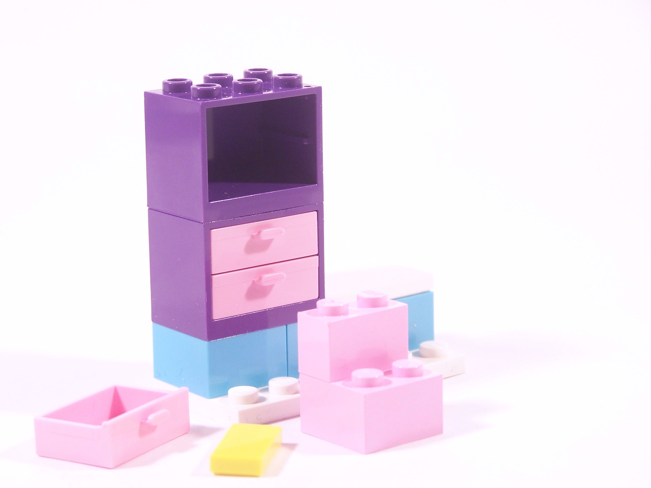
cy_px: 244
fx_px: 1975
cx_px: 326
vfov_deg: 14.1
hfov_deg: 18.7
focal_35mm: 105
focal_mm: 17.5
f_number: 3.2
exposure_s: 1/15
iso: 100
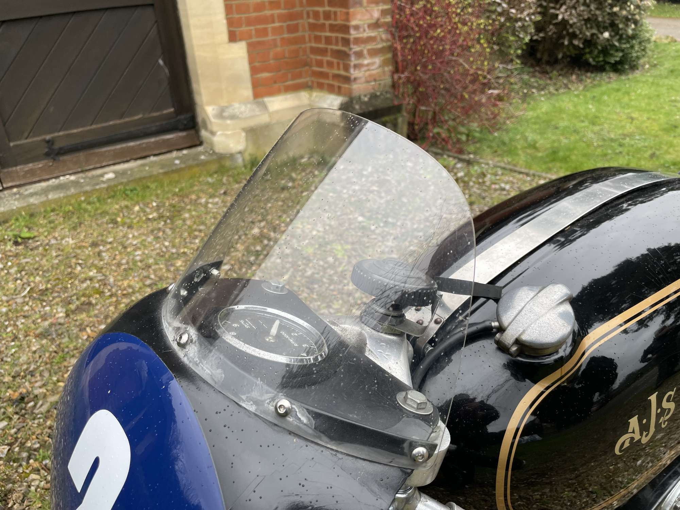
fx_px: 511
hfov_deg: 67.3
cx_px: 340
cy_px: 255
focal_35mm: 26
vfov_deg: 53.1
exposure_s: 1/298
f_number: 1.6
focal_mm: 4.2
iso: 32
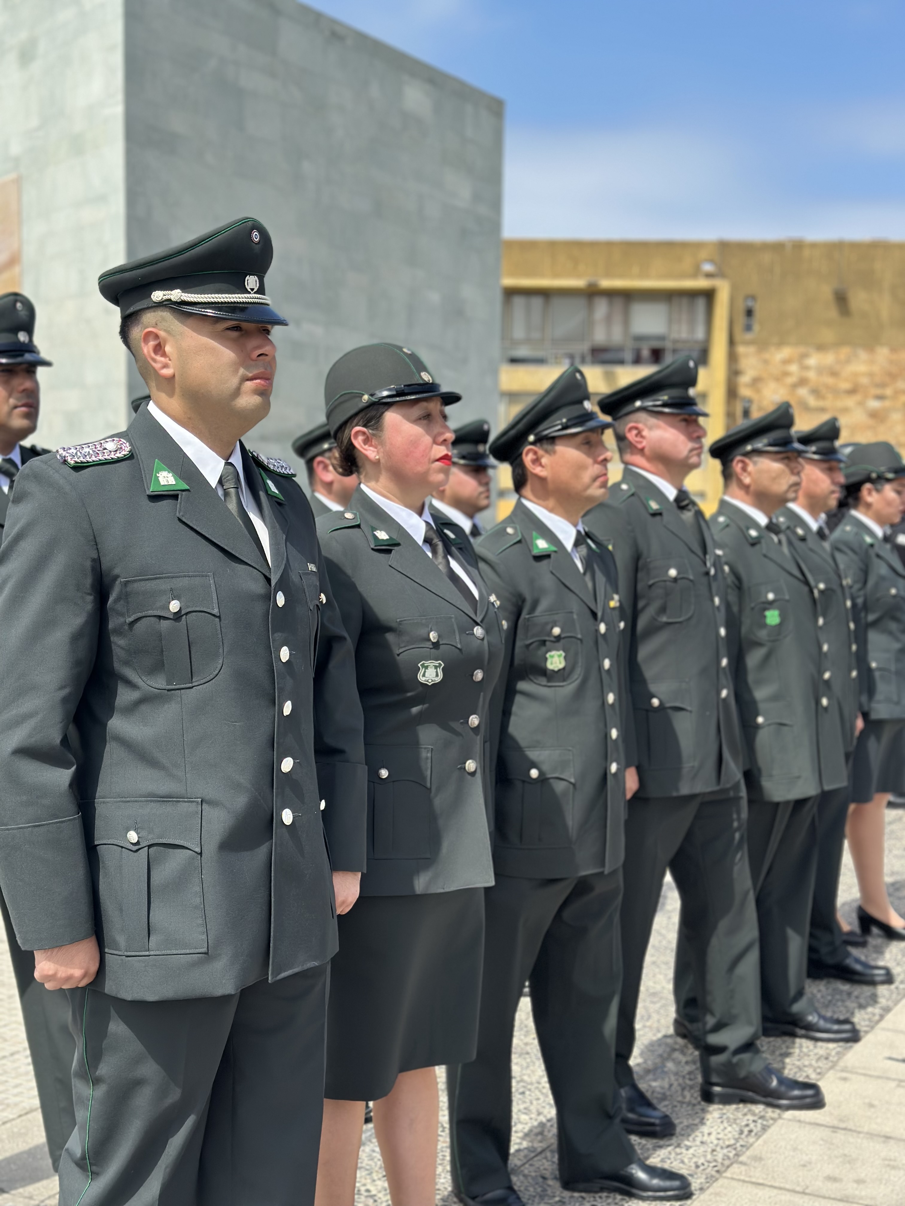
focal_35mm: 48
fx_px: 1673
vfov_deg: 39.7
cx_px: 452
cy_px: 603
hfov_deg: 30.3
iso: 100
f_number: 1.78
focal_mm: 6.86
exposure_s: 1/3597
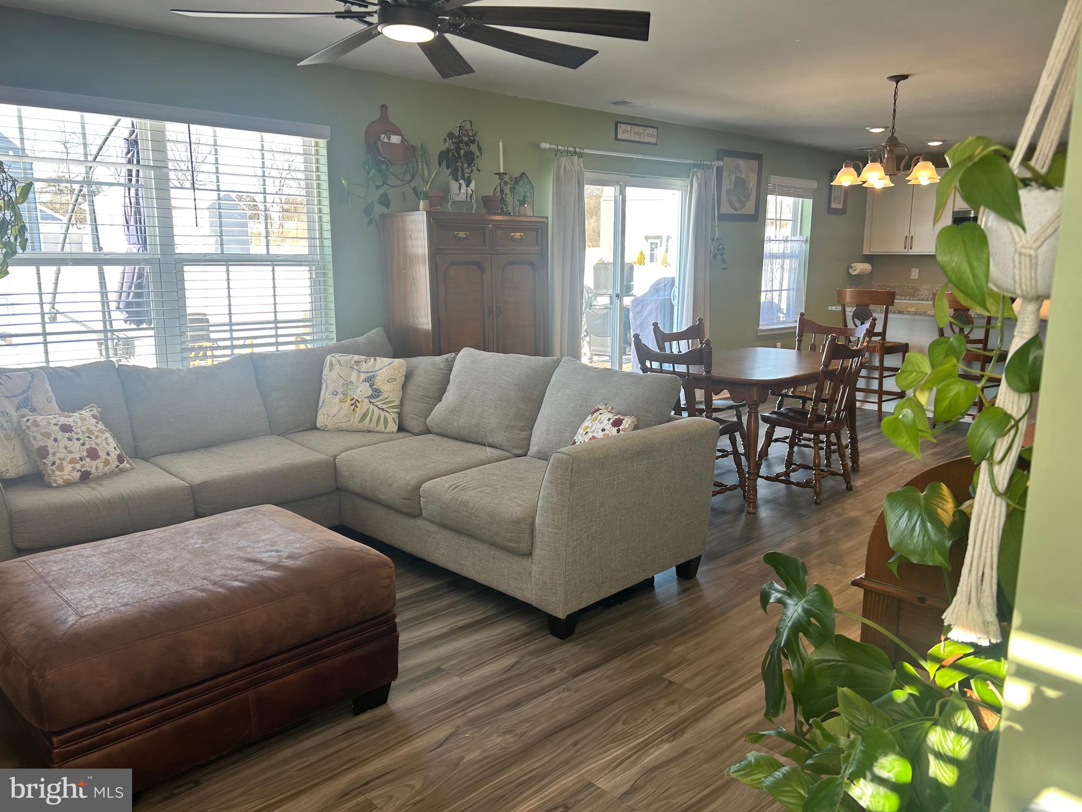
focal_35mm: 26
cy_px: 406
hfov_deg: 67.3
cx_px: 541
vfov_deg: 53.1
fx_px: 813
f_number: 1.5
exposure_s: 1/132
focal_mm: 5.7
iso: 32
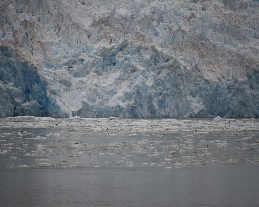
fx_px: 2599
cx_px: 123
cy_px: 103
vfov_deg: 4.6
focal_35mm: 339
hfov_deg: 5.7
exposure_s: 1/640
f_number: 5.6
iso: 800
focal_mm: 300
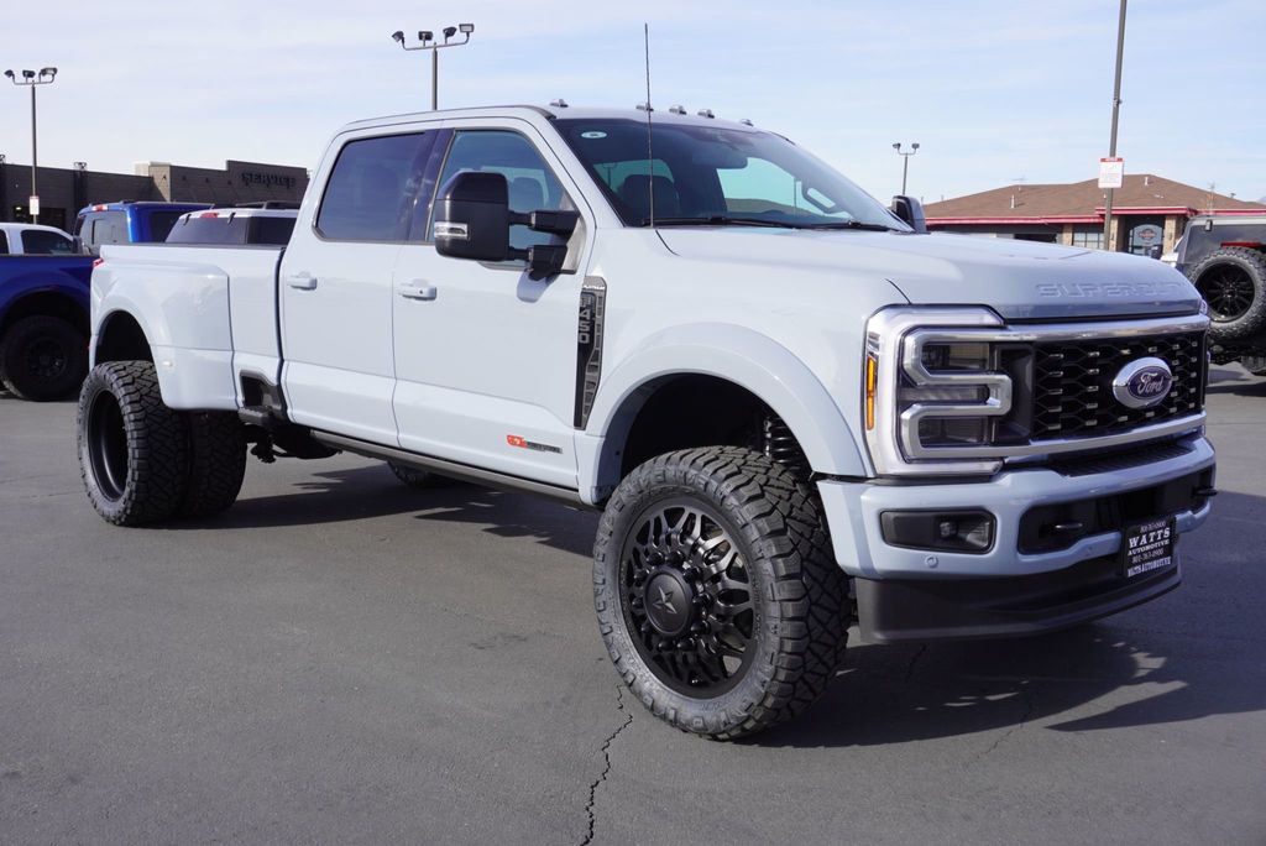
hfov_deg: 53.1
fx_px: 1267
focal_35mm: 36
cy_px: 423
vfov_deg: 36.9
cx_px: 633
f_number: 9
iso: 100
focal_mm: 24
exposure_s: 1/125
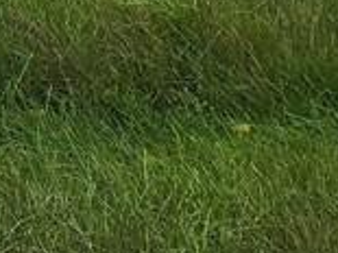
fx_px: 1610
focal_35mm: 165
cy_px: -571
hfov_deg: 10.6
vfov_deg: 7.6
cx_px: -410
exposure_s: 1/556
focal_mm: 7
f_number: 1.8
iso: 16
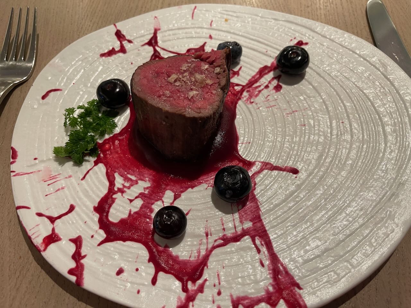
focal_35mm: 26
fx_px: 309
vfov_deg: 53.1
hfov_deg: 67.3
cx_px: 206
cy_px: 154
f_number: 1.6
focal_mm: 5.1
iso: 160
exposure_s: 1/50
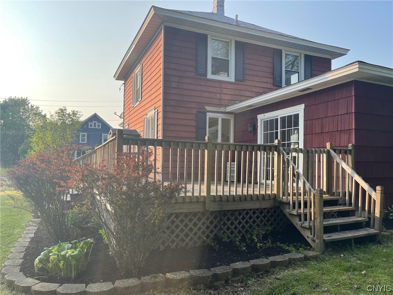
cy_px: 148
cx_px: 196
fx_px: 295
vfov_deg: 53.1
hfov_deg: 67.3
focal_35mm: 26
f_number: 1.6
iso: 32
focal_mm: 5.1
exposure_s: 1/1078
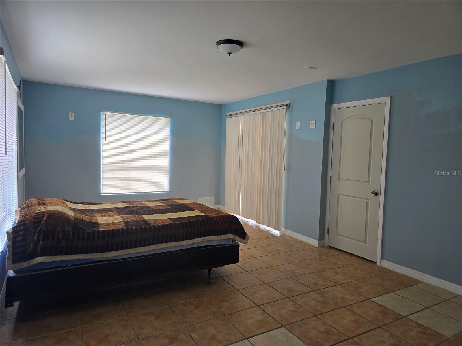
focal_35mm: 23
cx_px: 231
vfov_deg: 58.9
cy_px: 173
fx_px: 307
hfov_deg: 73.9
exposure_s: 1/180
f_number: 1.7
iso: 64
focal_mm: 6.3
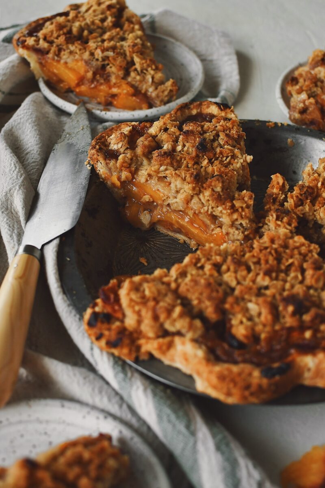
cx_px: 162
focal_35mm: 52
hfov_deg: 26.0
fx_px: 704
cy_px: 244
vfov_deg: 38.2
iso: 500
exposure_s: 1/160
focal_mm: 35
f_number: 4.5
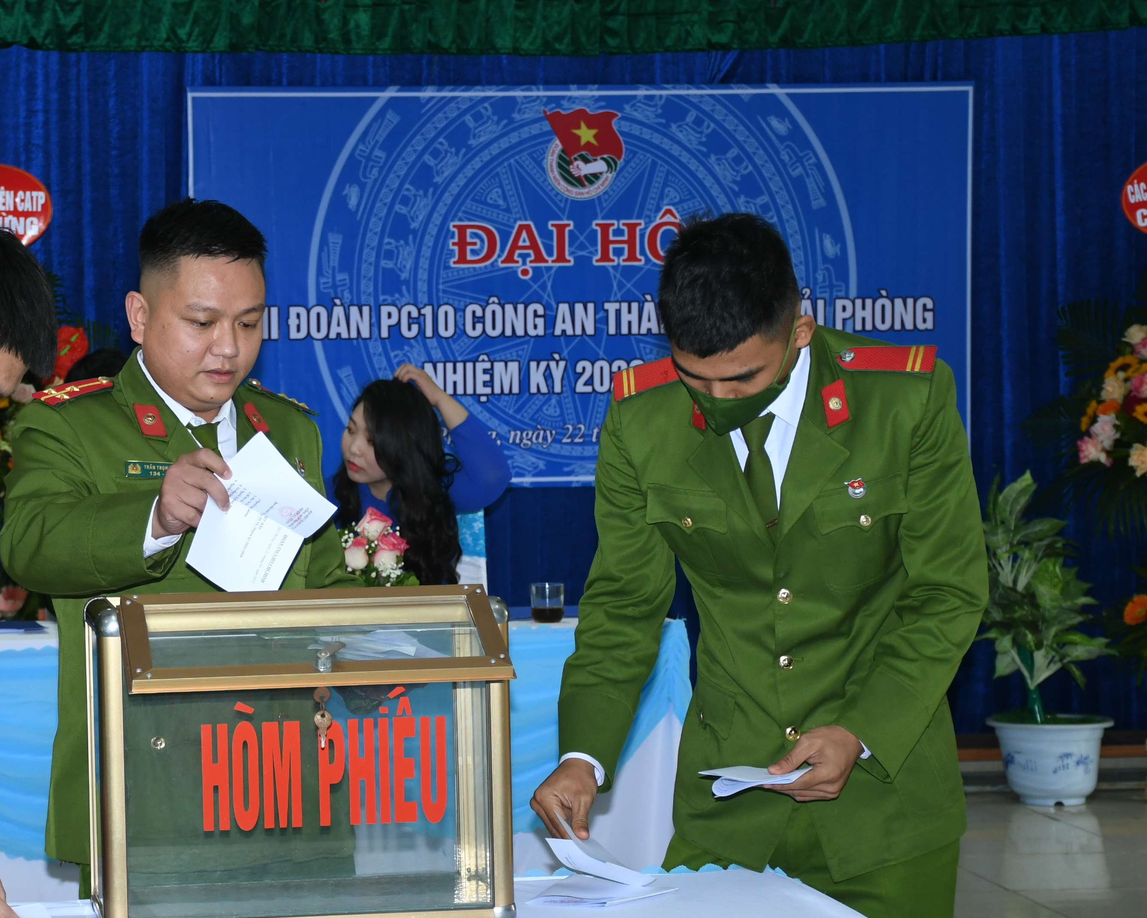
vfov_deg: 17.5
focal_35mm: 88
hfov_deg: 21.6
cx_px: 305
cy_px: 434
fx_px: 2988
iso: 800
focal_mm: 40
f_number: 4.5
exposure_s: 1/200
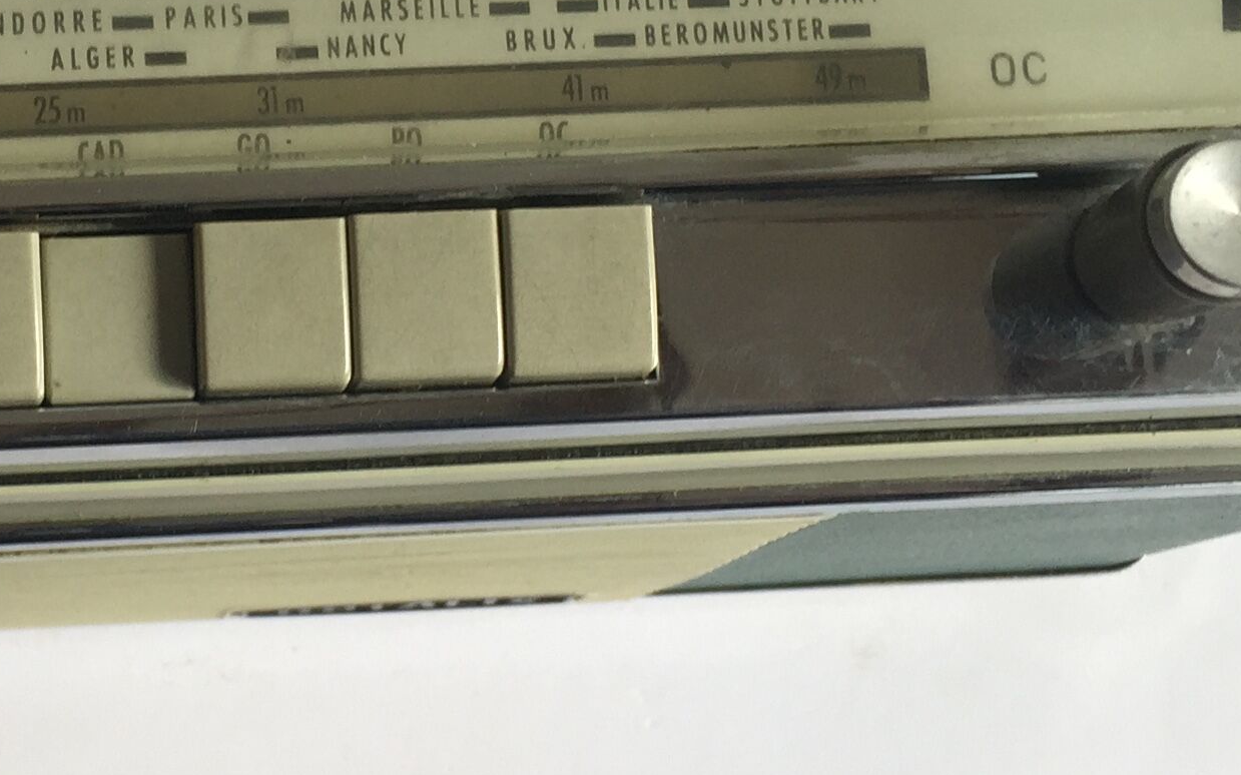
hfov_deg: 24.9
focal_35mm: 81
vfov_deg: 16.0
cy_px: 186
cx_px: 177
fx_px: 2739
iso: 32
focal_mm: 4.15
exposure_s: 1/50
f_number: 2.2
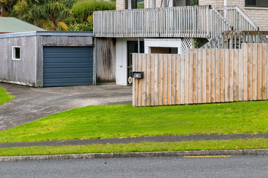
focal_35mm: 92
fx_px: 685
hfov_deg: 21.7
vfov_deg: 14.5
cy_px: -25
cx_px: 239
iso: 250
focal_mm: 23
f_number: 7.1
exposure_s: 1/500
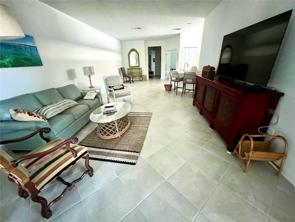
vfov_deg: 89.9
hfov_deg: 106.2
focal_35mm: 13
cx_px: 148
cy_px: 111
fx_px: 111
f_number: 1.8
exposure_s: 1/41
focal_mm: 1.57
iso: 1000
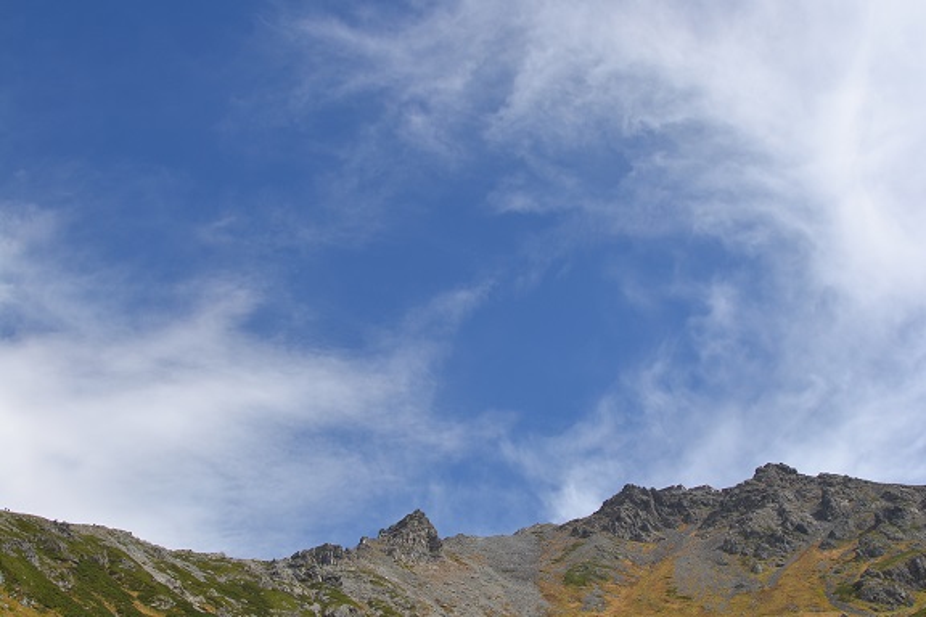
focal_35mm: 52
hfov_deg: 37.9
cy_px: 308
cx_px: 463
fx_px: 1350
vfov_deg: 25.8
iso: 100
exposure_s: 1/250
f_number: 8
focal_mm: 35
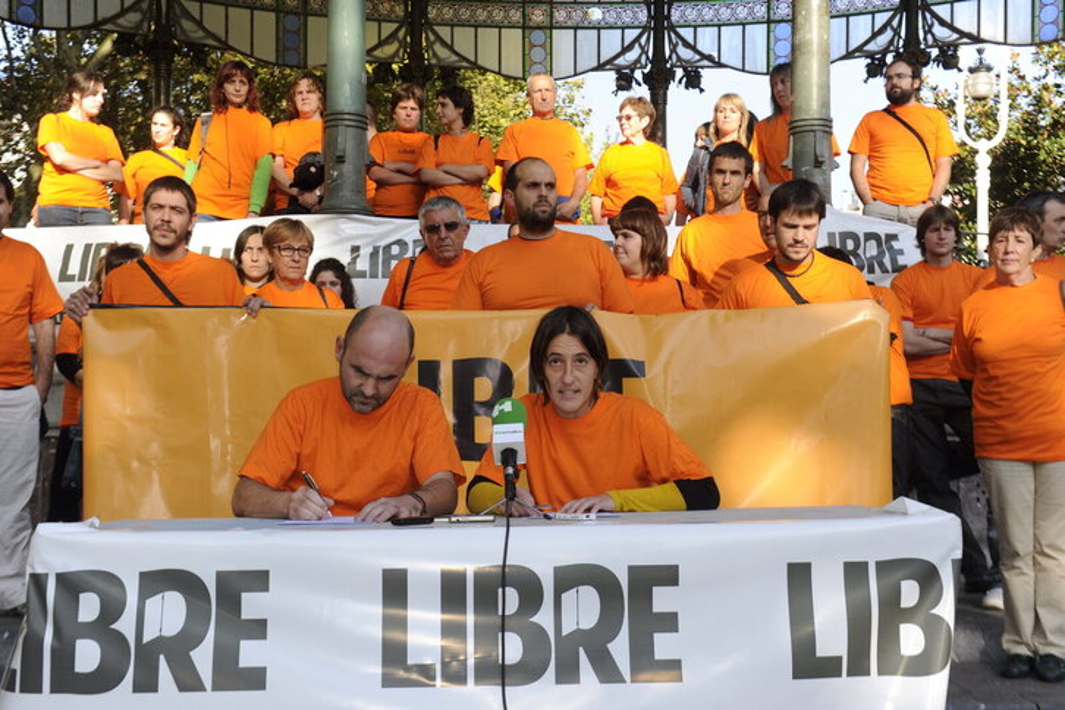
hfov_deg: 41.1
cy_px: 355
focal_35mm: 48
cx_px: 532
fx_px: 1420
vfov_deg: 28.1
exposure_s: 1/200
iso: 200
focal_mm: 48
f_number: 5.6
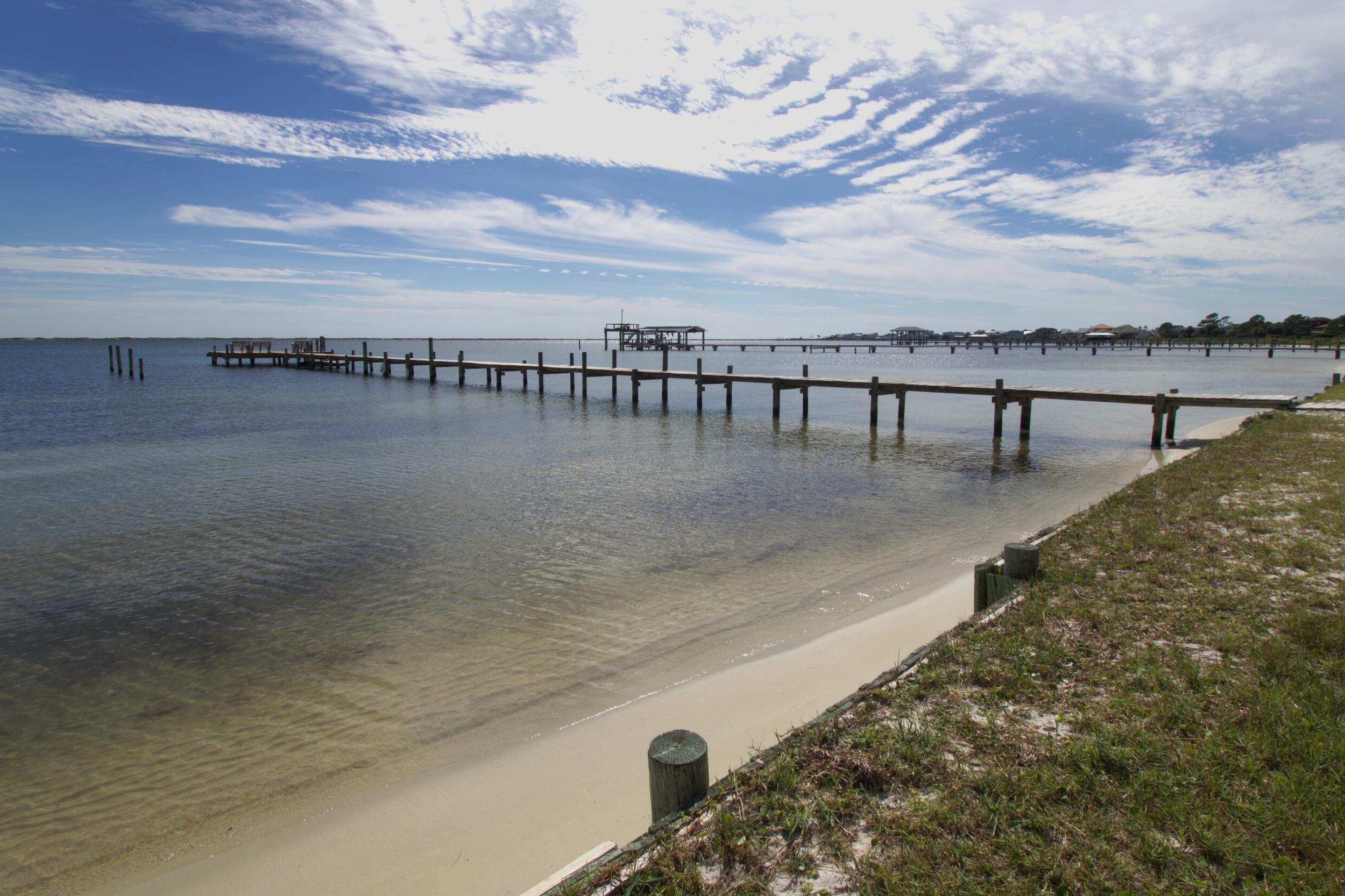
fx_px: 672
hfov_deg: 90.0
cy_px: 399
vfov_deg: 67.2
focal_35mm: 18
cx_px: 680
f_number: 14
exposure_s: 1/250
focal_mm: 10
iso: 100
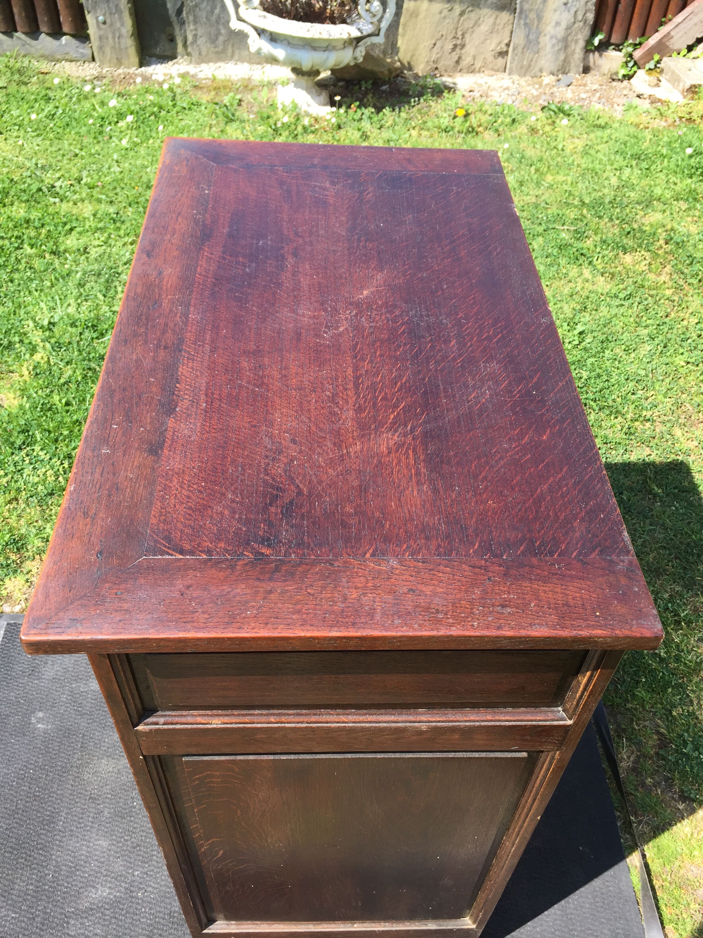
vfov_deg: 61.7
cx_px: 352
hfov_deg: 48.2
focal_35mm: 29
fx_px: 785
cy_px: 469
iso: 32
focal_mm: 4.15
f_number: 2.2
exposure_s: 1/599
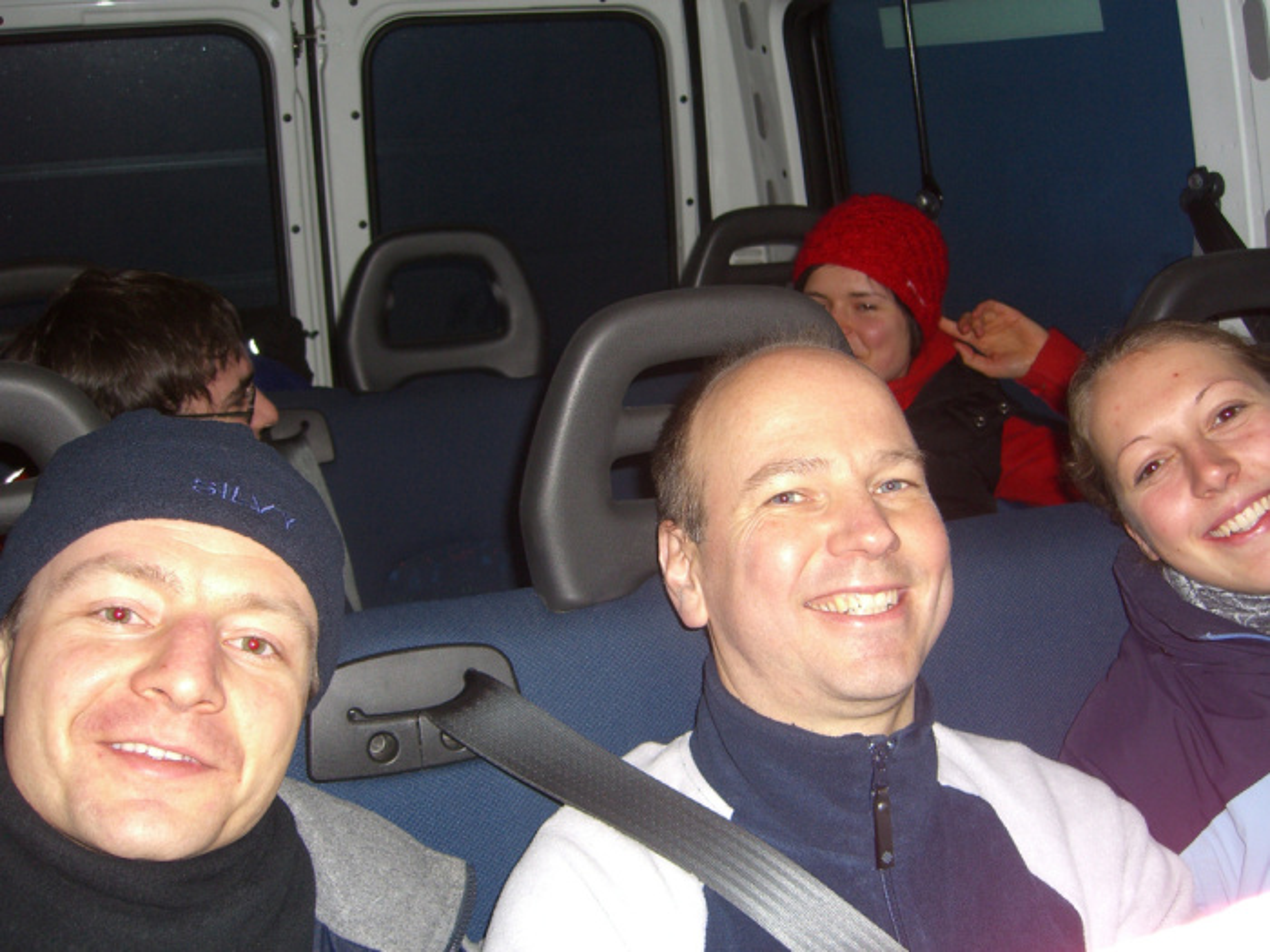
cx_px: 635
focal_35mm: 38
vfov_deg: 37.7
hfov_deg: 49.0
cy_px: 476
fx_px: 1394
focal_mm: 7.9
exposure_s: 1/60
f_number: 2.8
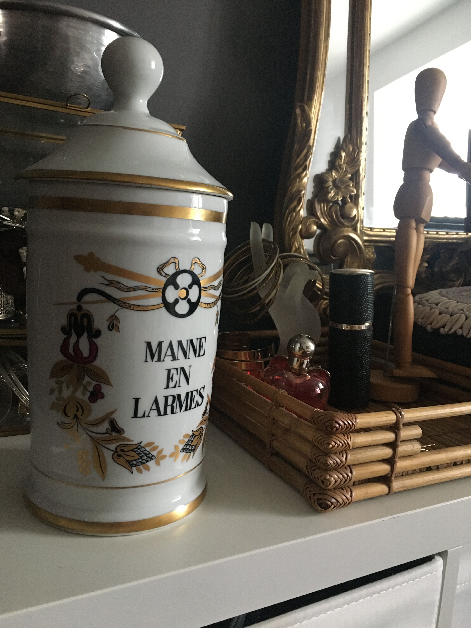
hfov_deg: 48.2
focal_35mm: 29
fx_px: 526
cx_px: 236
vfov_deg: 61.7
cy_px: 314
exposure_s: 1/17
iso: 250
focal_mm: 4.15
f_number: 2.2
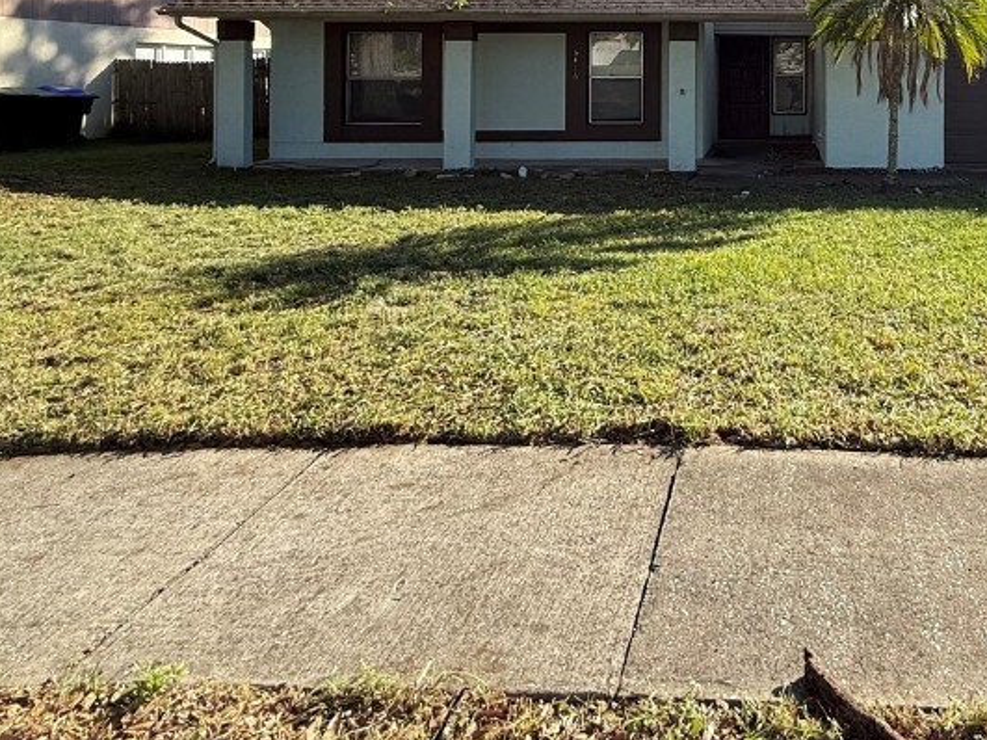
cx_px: 796
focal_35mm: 27
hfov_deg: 59.9
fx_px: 770
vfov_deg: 46.2
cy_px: 71
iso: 64
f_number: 2.2
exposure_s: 1/876
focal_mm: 2.22
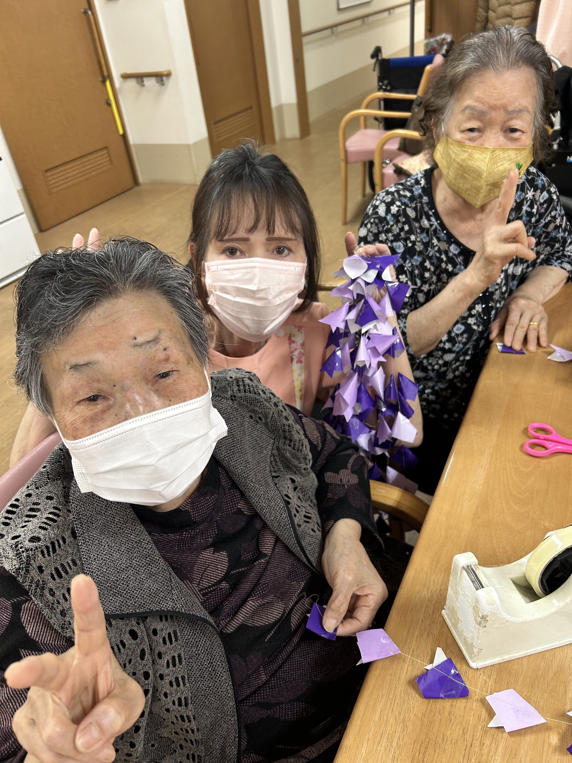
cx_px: 286
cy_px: 382
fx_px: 573
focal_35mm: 26
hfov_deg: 53.1
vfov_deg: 67.3
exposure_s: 1/60
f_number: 1.5
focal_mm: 5.7
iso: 80
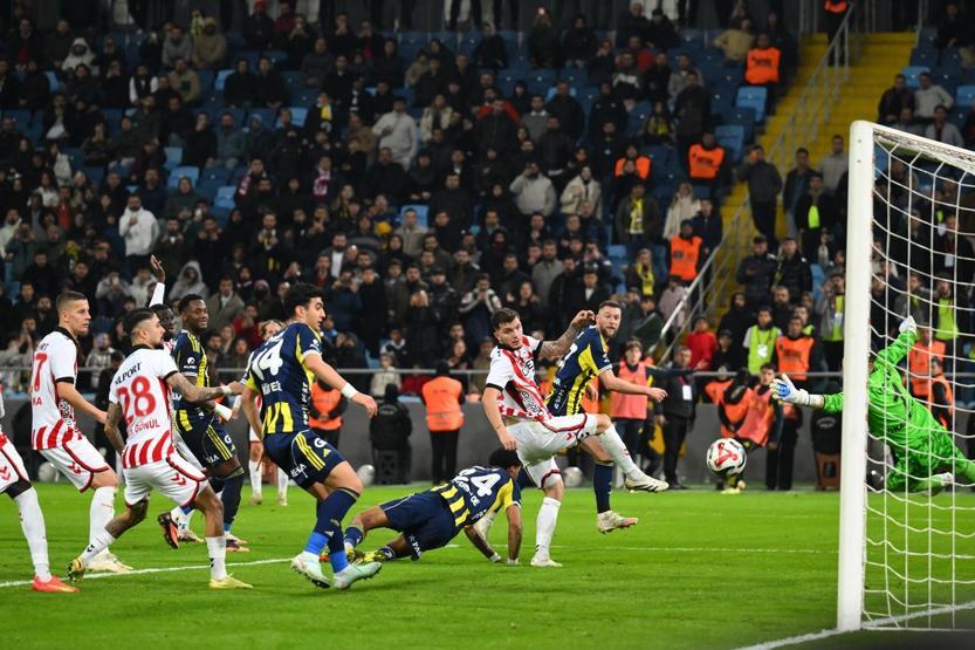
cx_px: 488
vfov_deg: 6.8
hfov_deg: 10.2
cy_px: 325
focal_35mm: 202
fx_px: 5469
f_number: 2.8
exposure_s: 1/1250
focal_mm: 135
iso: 2000
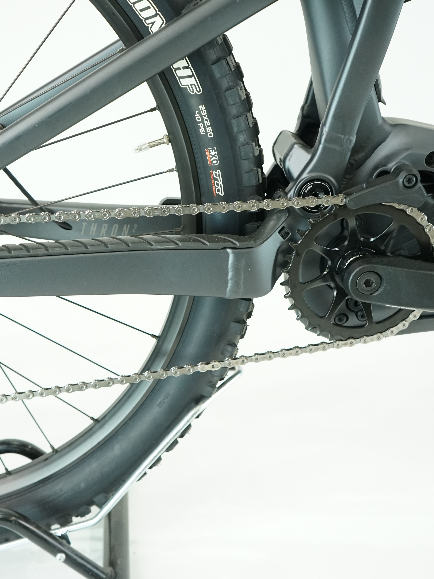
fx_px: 735
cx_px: 156
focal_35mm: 44
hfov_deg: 32.7
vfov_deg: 42.9
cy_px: 290
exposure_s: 1/200
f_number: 4.5
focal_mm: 30
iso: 2000
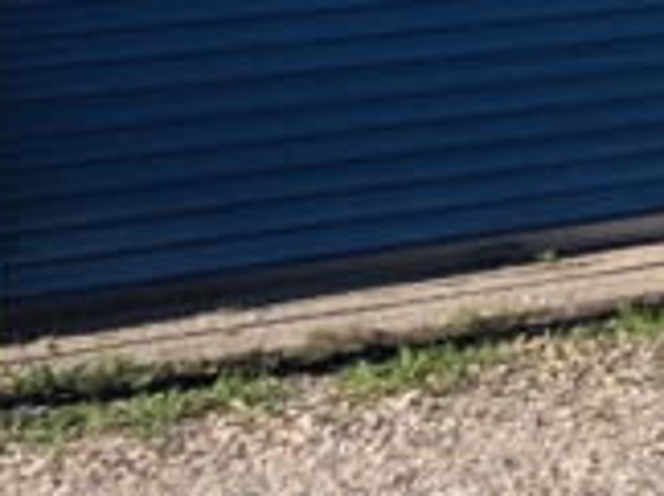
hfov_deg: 9.7
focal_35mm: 177
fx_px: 3390
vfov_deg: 8.3
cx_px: 1660
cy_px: -66
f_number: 1.8
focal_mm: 3.99
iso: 20
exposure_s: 1/1567
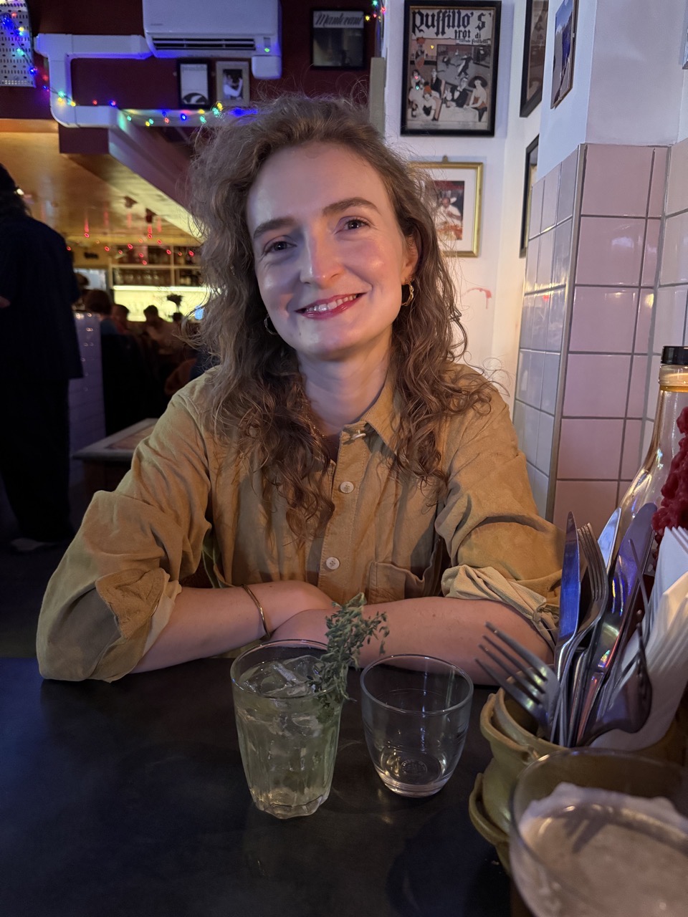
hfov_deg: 56.8
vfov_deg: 71.6
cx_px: 344
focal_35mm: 24
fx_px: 636
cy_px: 458
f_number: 1.78
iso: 1250
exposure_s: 1/27
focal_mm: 6.76
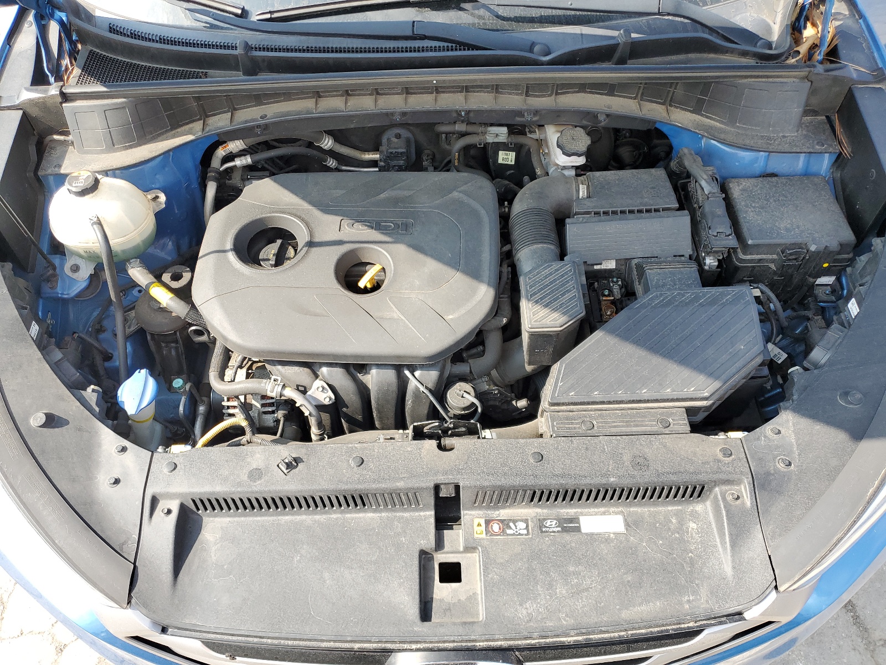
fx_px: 665
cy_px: 332
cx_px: 443
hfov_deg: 67.3
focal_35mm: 26
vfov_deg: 53.1
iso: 50
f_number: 1.5
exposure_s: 1/588
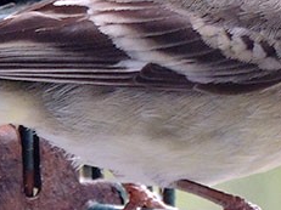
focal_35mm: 1506
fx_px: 12219
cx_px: 172
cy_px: -25
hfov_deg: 1.3
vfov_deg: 1.0
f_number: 4.9
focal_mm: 77.5
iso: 400
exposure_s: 1/80
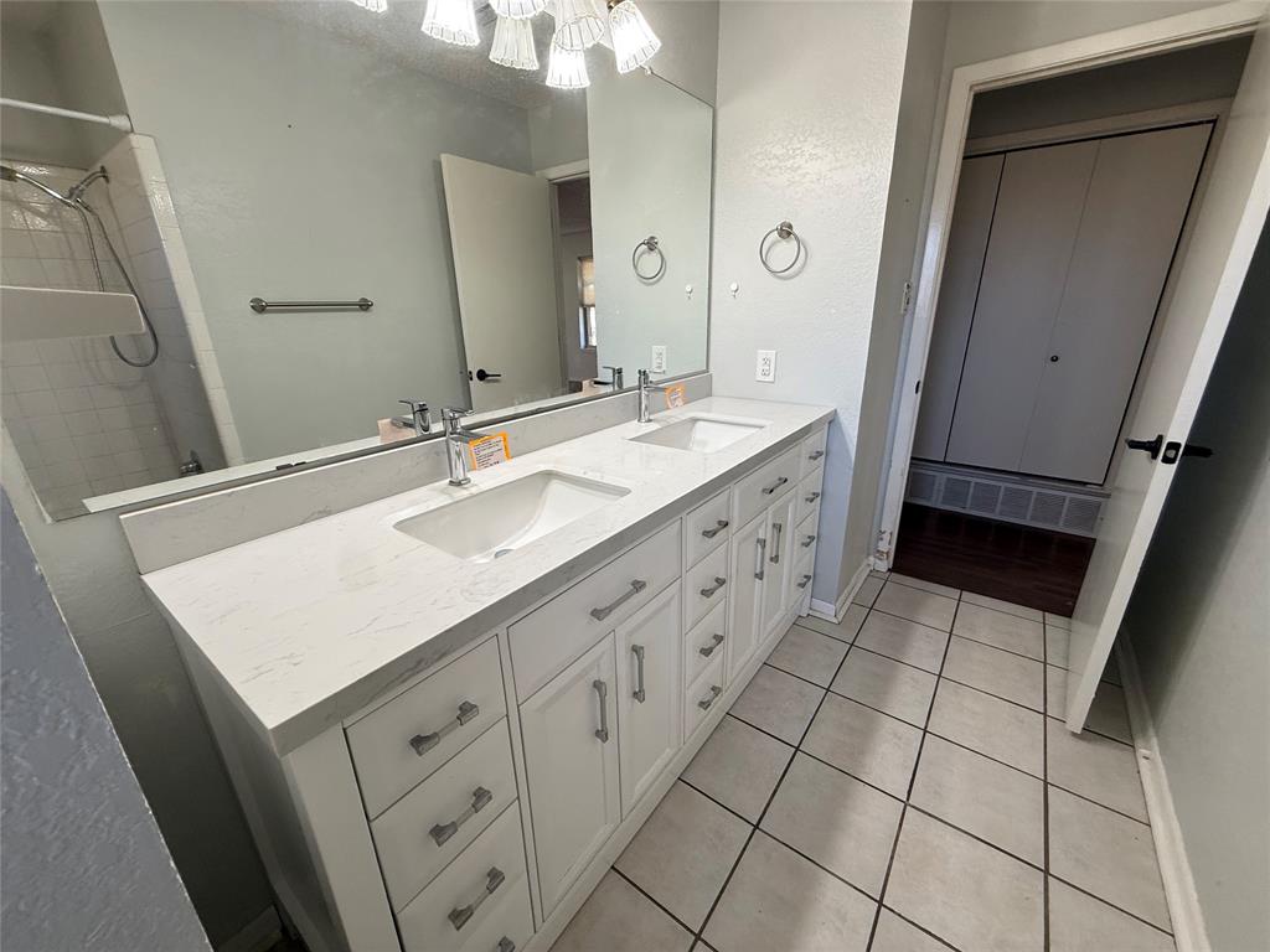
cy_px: 476
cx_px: 635
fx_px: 514
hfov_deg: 102.1
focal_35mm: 14
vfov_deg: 85.7
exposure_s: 1/120
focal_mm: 2.22
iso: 160
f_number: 2.2
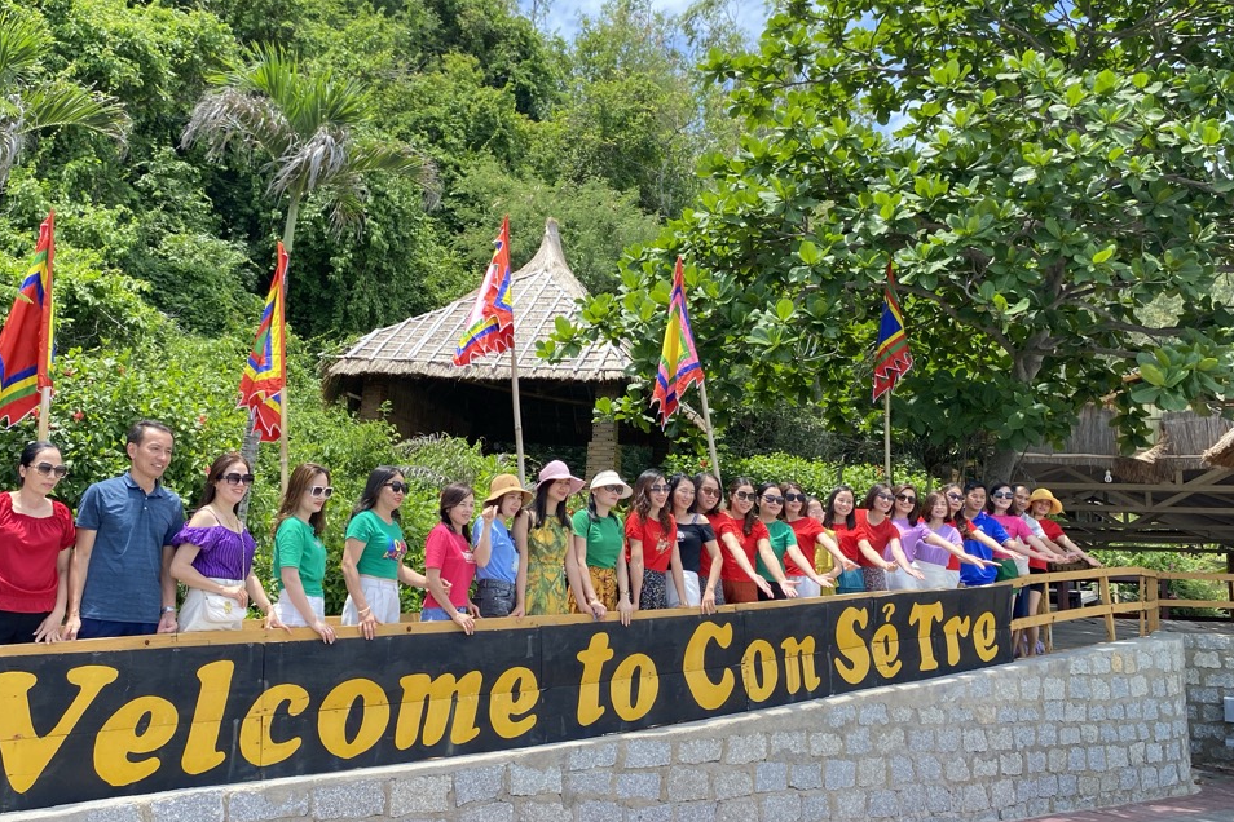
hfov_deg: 55.7
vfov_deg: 38.8
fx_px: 1165
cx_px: 563
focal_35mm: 34
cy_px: 354
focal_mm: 4.25
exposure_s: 1/630
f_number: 1.8
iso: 32
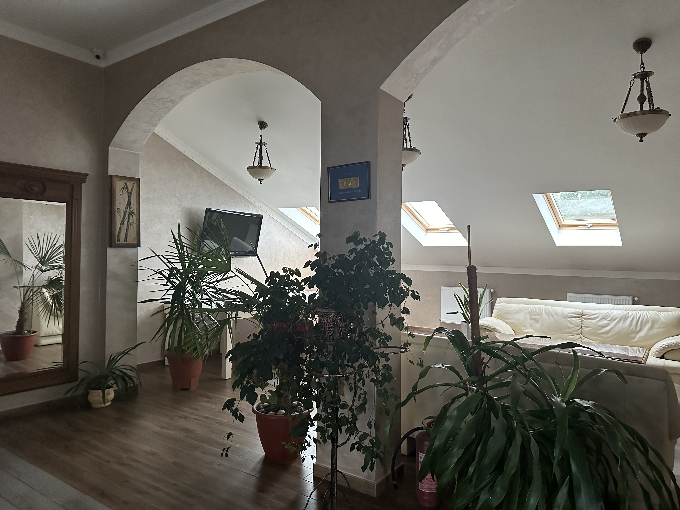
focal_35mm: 24
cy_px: 255
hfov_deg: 71.6
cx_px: 340
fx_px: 471
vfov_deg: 56.8
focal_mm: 6.86
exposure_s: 1/60
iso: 800
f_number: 1.78
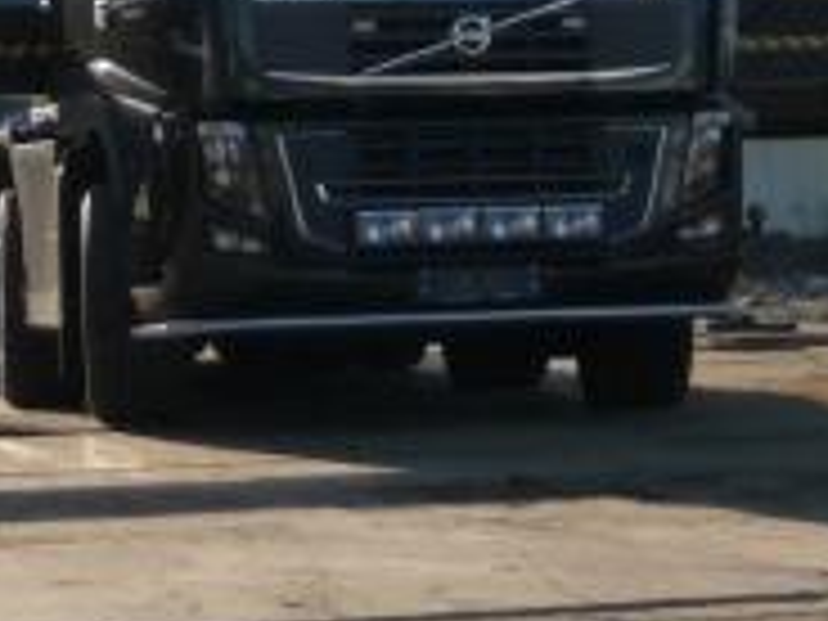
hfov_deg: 11.0
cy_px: -135
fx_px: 4282
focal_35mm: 179
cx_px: 400
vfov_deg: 8.2
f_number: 4.3
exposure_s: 1/1300
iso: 160
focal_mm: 9.3
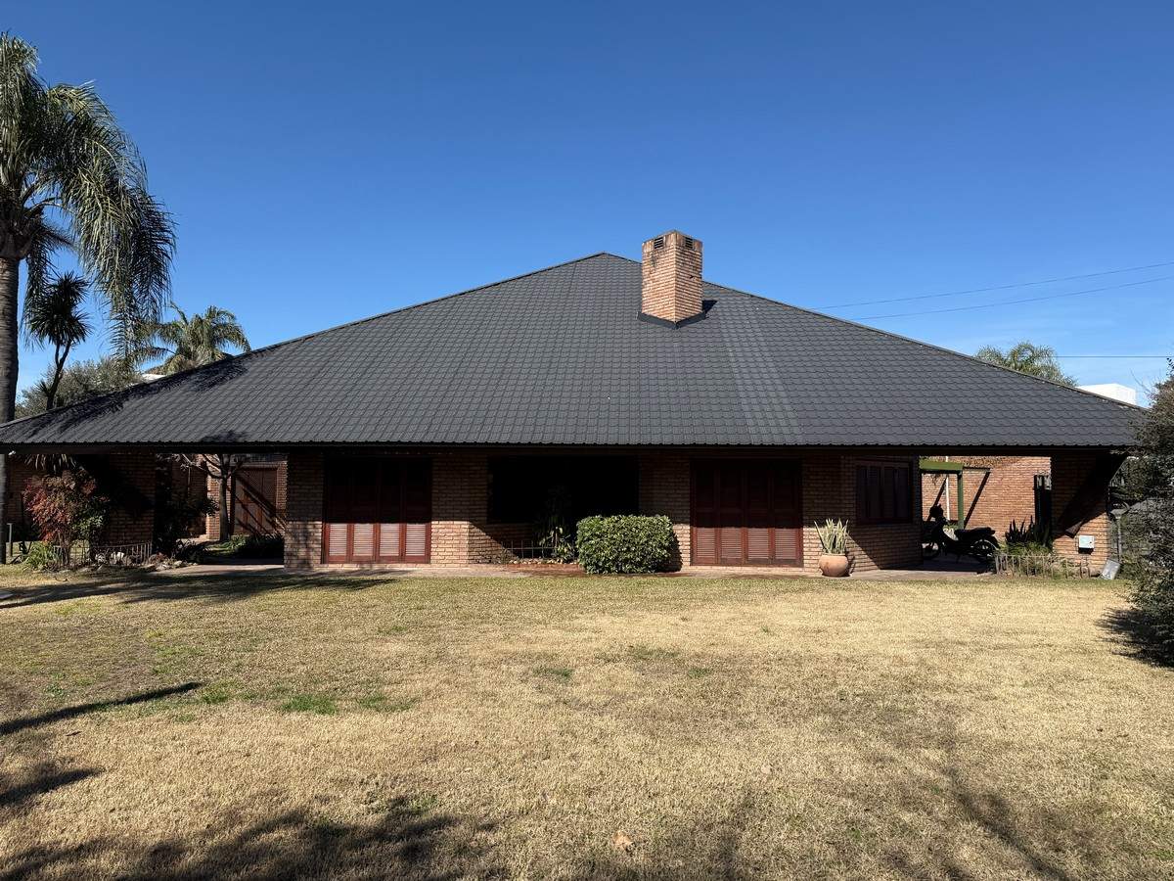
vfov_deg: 56.8
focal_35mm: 24
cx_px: 587
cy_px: 440
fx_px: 814
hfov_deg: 71.6
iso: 80
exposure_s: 1/4405
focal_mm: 6.76
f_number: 1.78
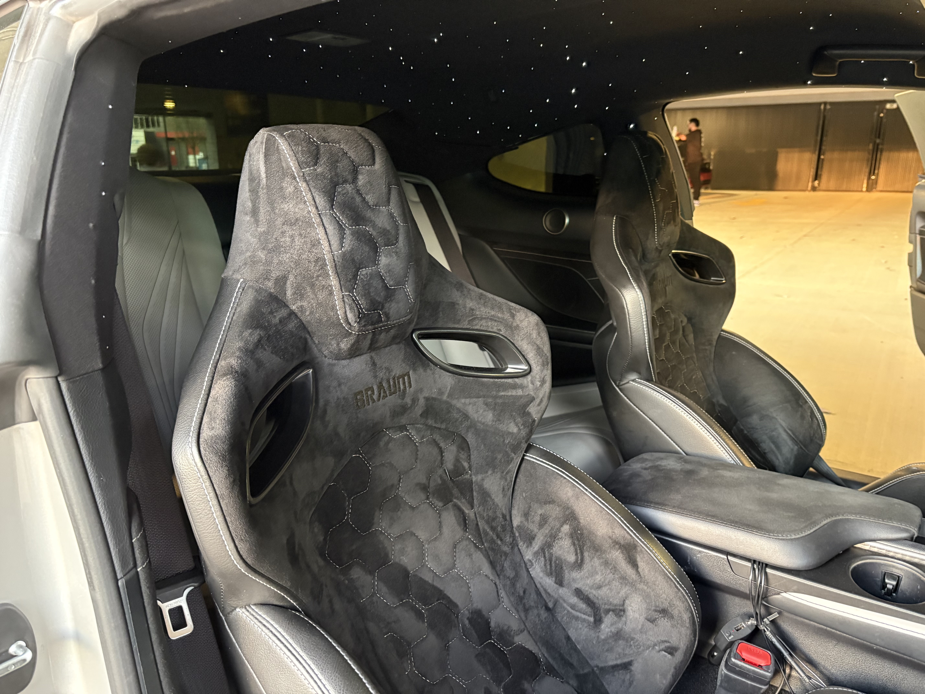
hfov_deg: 67.3
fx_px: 695
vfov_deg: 53.1
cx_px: 462
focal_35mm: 26
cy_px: 347
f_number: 1.6
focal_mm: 5.96
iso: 640
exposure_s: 1/37
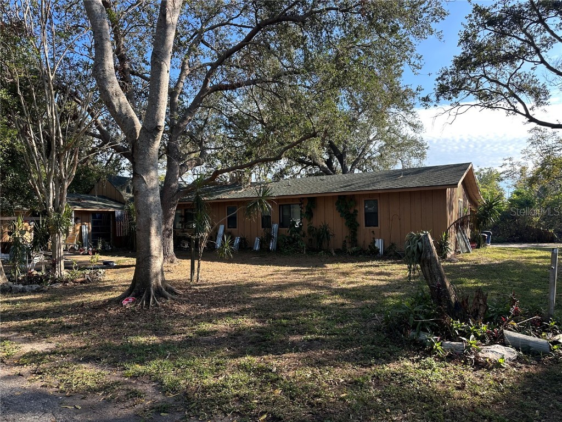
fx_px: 390
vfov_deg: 56.8
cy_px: 211
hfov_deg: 71.6
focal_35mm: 24
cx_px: 281
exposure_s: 1/903
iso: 80
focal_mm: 6.86
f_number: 1.78
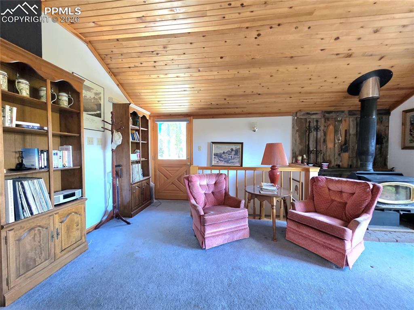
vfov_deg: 89.9
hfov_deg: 106.2
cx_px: 207
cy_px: 155
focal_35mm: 13
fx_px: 155
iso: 400
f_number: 1.9
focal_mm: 2.2
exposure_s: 1/60.2
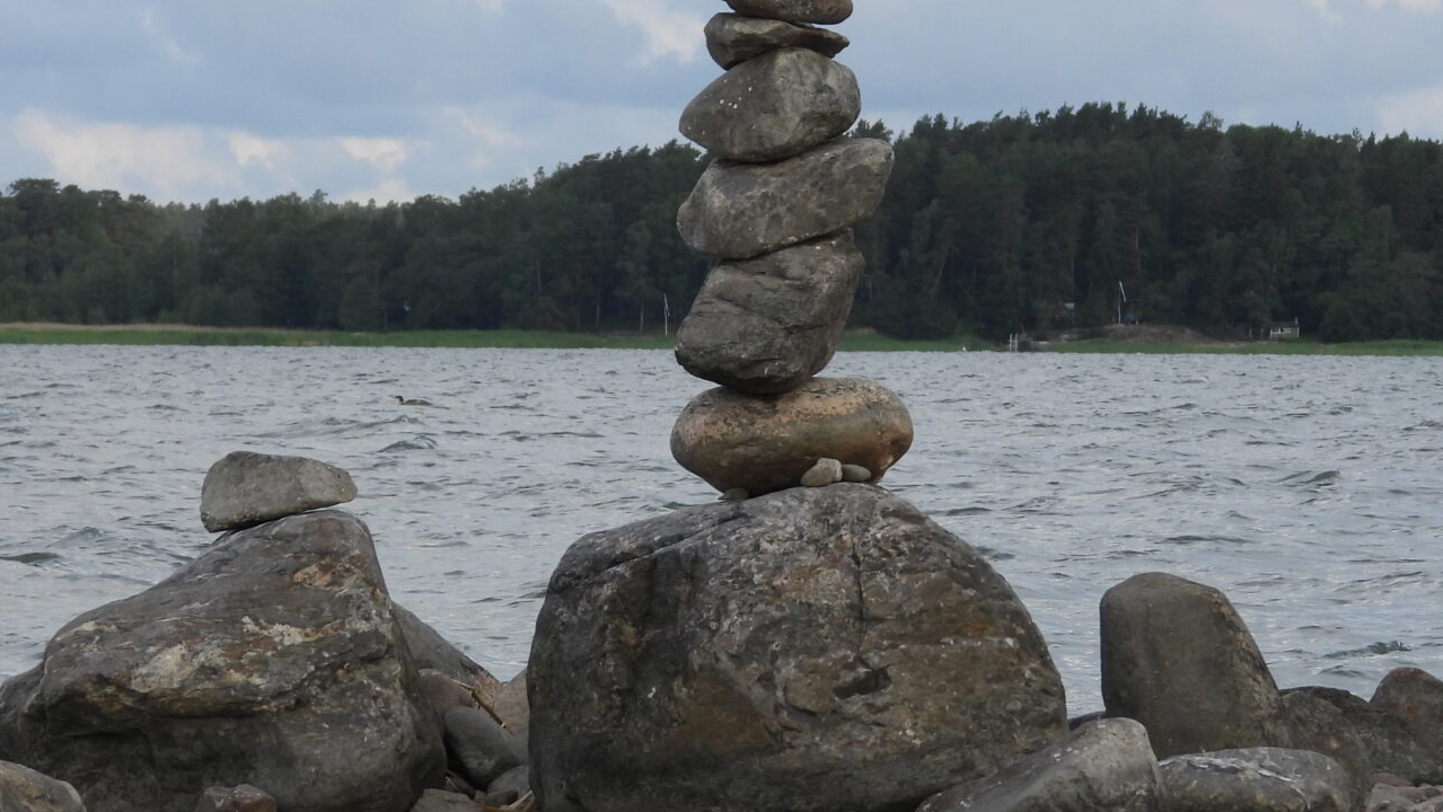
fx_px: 9453
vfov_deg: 4.9
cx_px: 711
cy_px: 134
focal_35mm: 247
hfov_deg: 8.7
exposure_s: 1/500
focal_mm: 26.1
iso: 100
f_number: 4
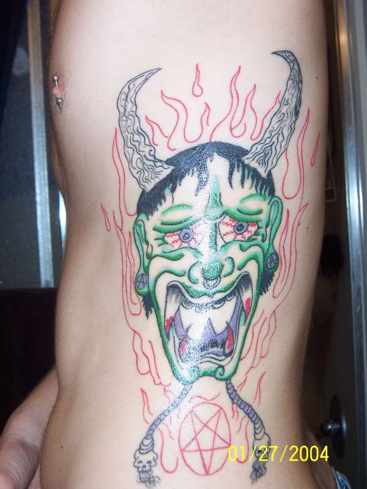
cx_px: 184
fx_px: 763
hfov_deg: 27.0
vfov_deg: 35.5
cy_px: 244
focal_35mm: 54
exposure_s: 1/60
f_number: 3.6
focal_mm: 9
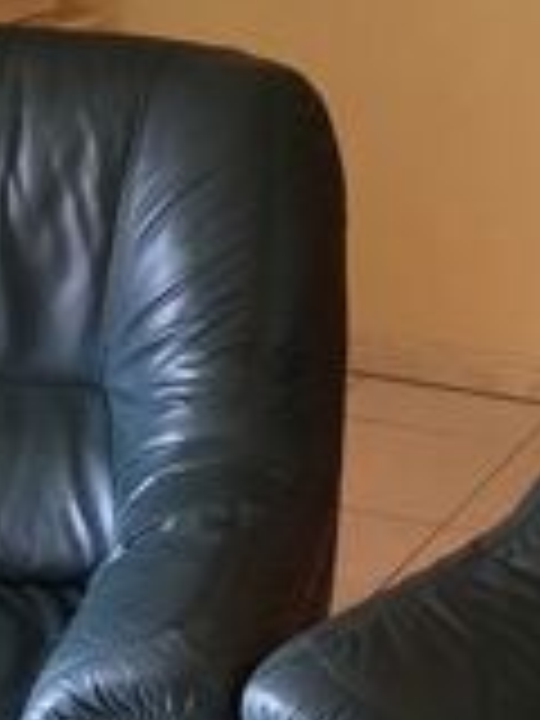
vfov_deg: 19.5
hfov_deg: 14.7
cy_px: 526
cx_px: 400
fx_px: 2080
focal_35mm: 100
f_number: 2
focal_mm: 4.6
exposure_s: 1/25
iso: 400
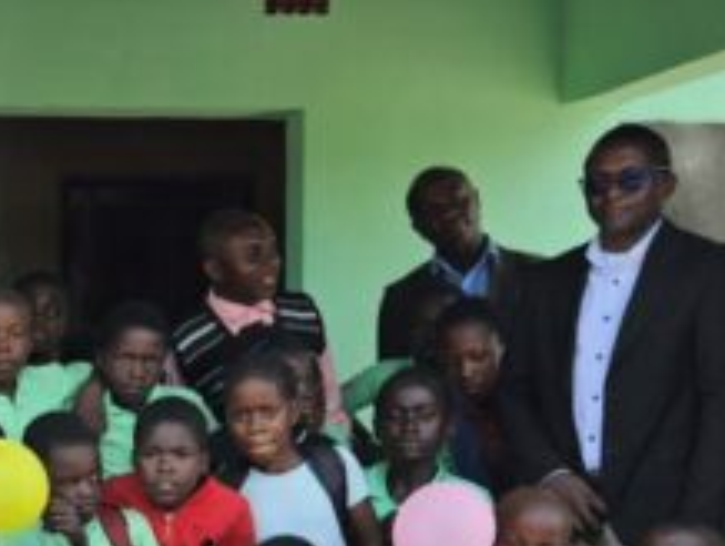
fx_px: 1698
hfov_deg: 22.7
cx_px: -70
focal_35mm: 81
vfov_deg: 17.7
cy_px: 583
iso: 25
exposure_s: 1/367
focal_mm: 5.4
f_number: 1.8
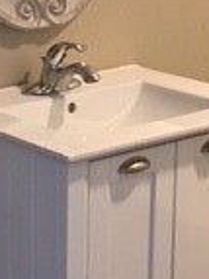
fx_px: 1048
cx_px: -55
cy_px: 51
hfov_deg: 11.1
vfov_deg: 15.1
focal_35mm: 130
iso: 64
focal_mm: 4.15
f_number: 2.2
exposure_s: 1/15
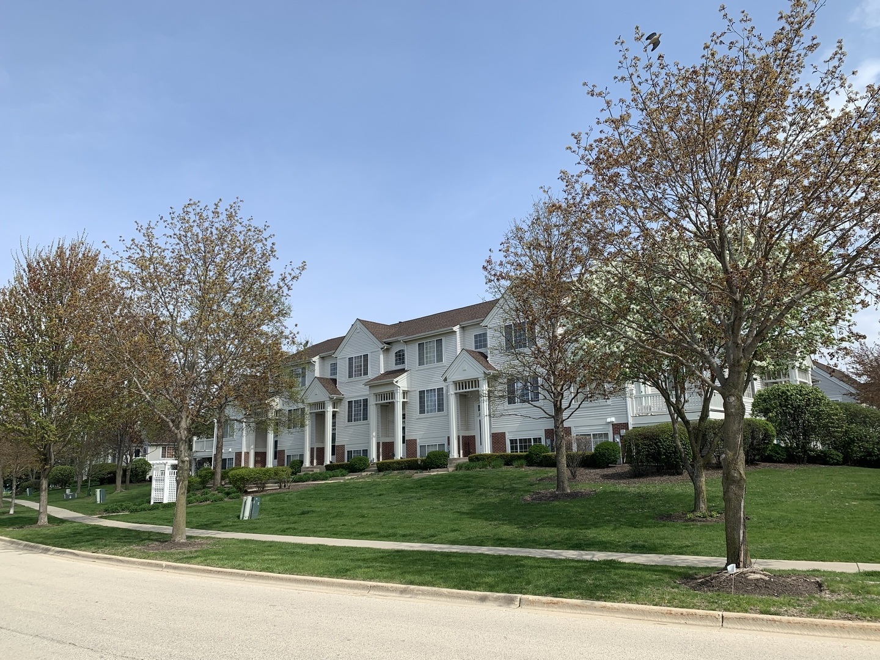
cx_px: 440
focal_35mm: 26
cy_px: 330
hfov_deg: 67.3
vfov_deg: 53.1
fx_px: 661
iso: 25
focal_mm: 4.25
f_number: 1.8
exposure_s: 1/2075
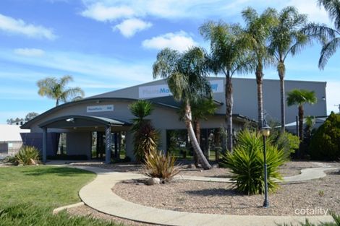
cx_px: 170
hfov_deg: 57.2
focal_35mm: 33
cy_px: 113
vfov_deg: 39.9
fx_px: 312
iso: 125
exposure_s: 1/250
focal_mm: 22
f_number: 8
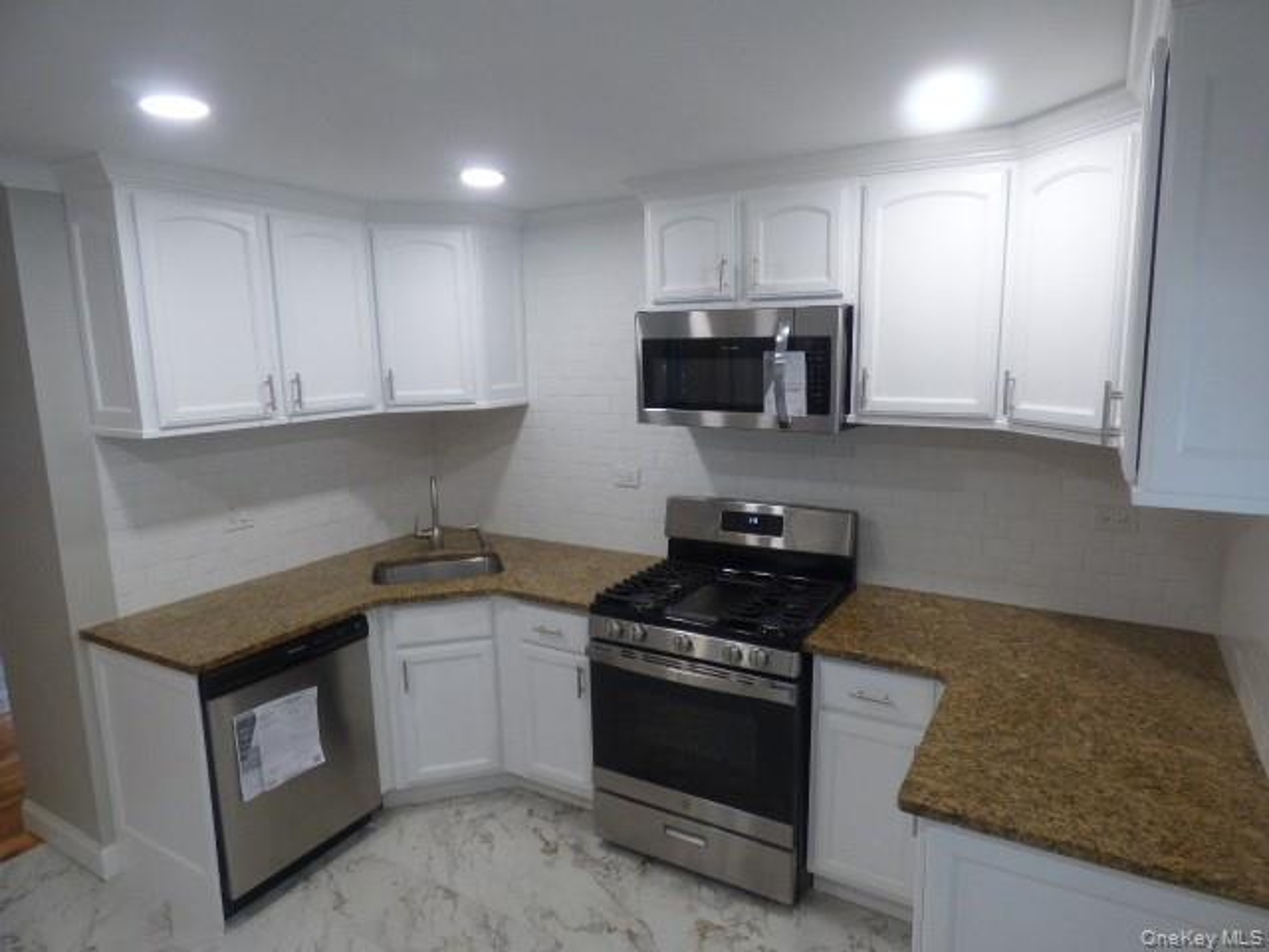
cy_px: 476
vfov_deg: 66.0
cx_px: 634
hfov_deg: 81.7
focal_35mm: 20
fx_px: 733
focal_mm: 3.58
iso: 200
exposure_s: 1/60
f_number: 2.8
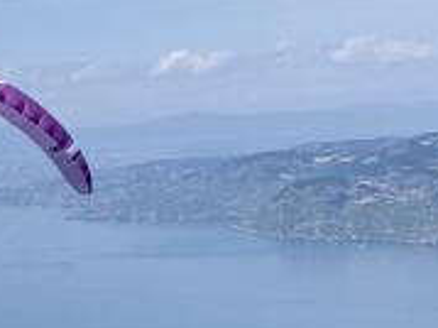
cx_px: -537
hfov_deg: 10.9
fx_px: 2010
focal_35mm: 159
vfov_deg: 9.1
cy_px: 486
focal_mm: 4.25
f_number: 1.8
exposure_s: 1/2611
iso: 25
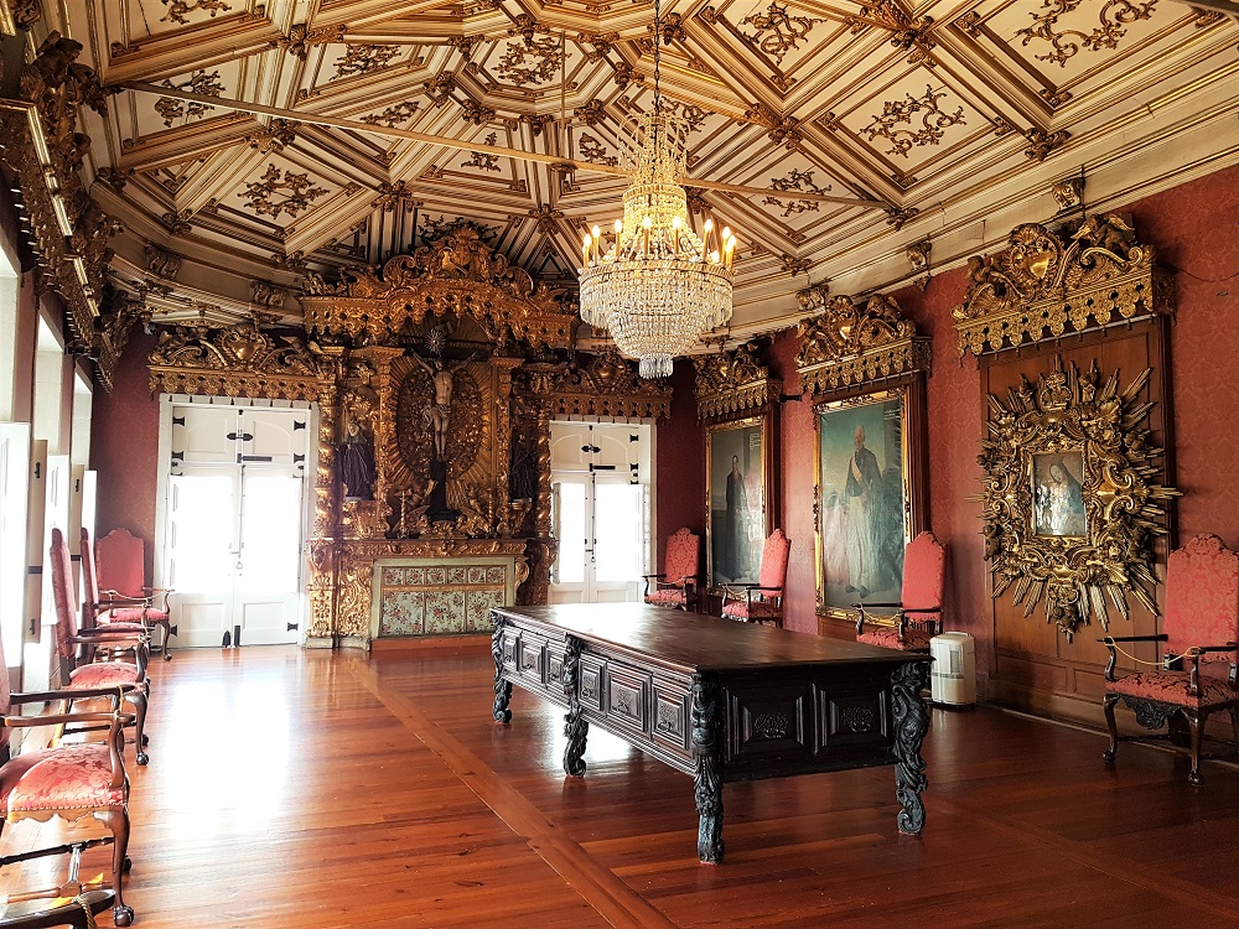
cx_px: 620
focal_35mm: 26
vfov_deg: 53.1
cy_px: 464
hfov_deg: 67.3
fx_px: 931
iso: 64
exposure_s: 1/50
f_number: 1.7
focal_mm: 4.2
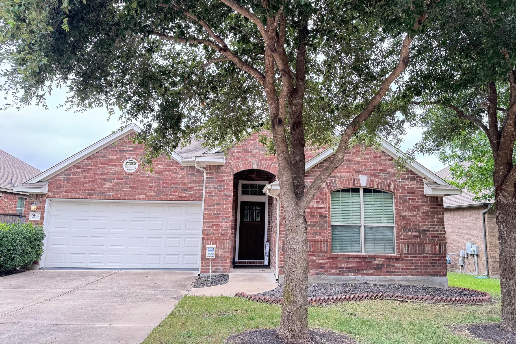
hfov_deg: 65.3
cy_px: 152
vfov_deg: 46.3
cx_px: 285
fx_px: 401
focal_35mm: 28
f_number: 1.78
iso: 80
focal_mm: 6.76
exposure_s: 1/181
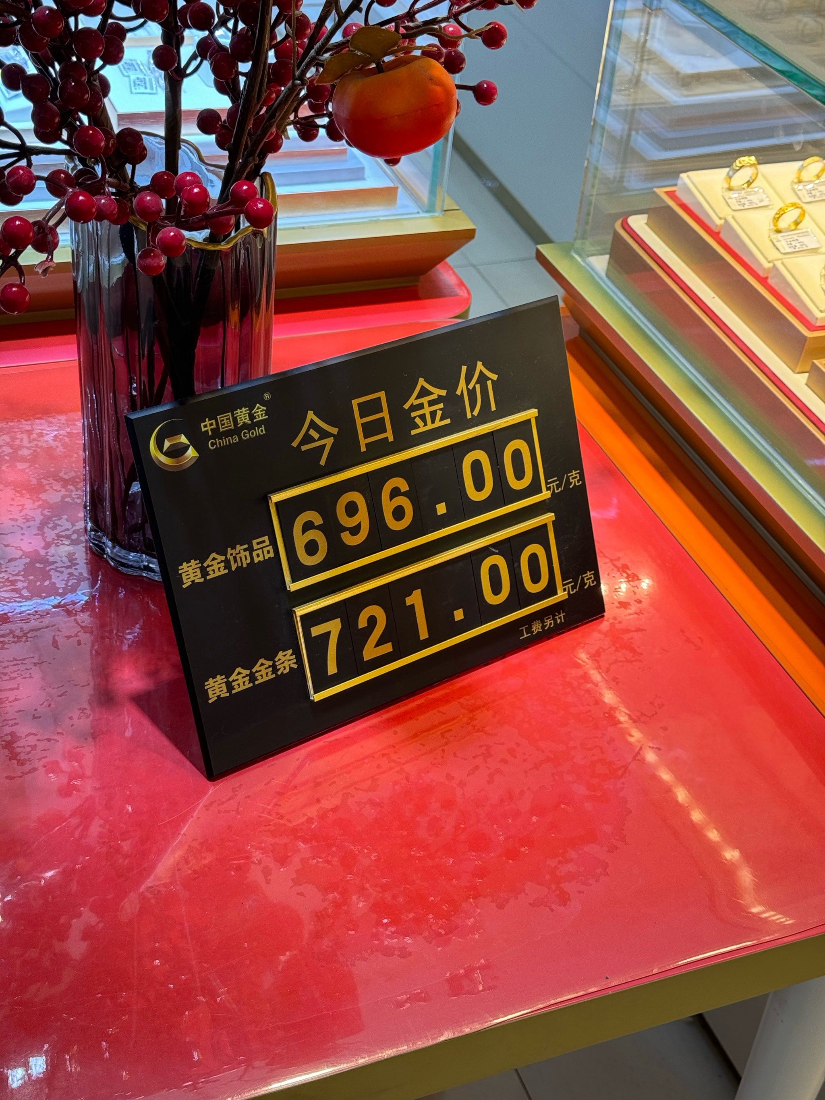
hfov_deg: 30.3
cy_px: 550
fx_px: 1525
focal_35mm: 48
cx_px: 412
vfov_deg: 39.7
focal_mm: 6.76
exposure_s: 1/159
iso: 50
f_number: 1.78
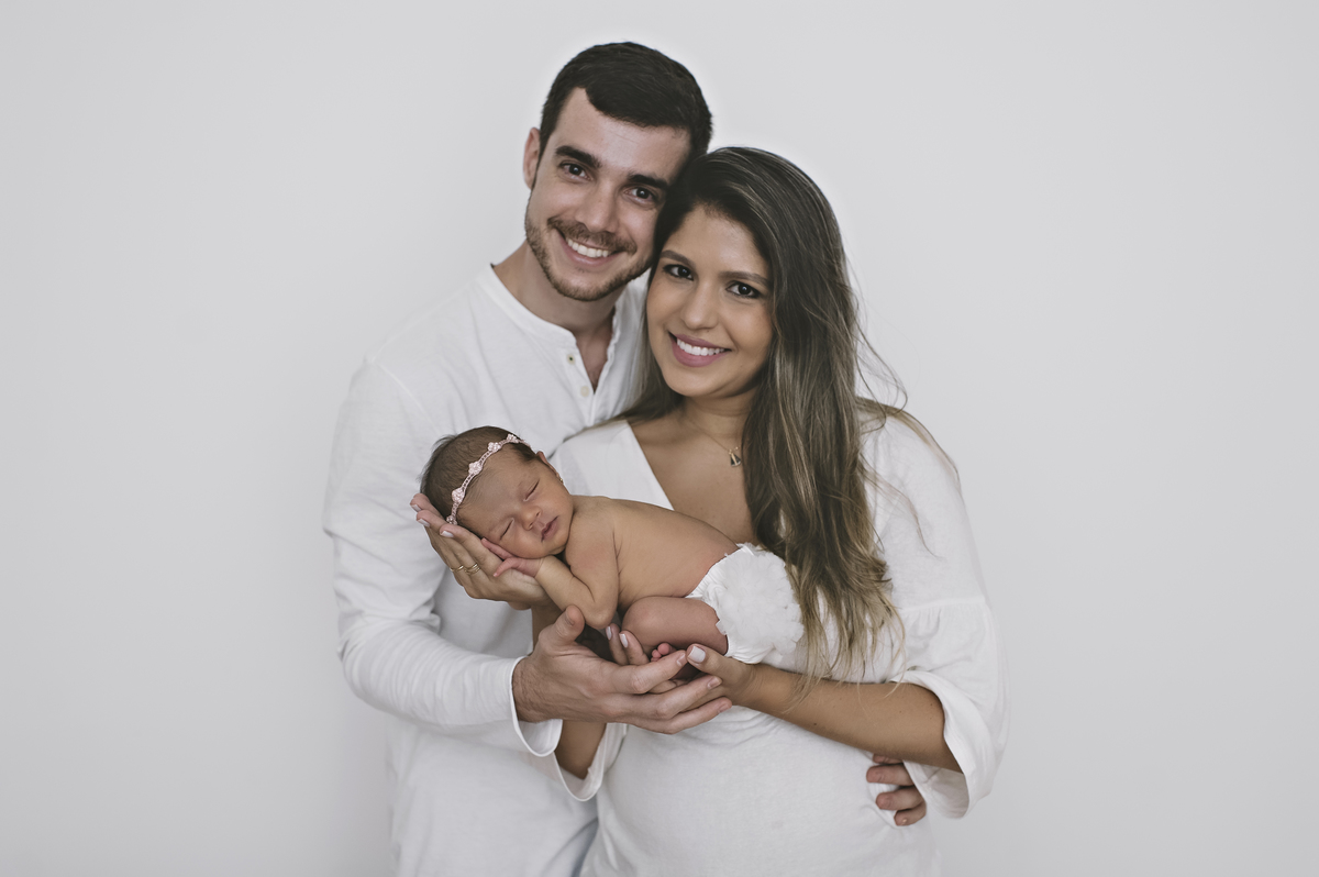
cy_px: 438
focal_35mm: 35
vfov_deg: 37.8
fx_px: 1281
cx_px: 660
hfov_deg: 54.5
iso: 320
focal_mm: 35
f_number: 2.8
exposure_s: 1/250
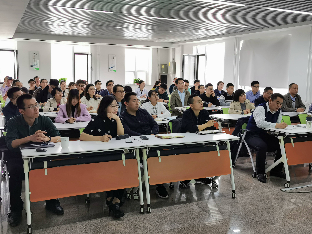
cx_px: 156
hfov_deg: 51.4
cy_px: 117
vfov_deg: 39.7
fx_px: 324
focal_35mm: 36
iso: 160
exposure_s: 1/60
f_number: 1.6
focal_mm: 5.56
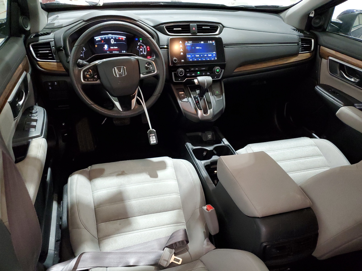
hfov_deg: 67.3
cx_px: 181
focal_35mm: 26
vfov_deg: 53.1
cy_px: 136
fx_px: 272
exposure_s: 1/60.2
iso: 368
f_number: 1.5
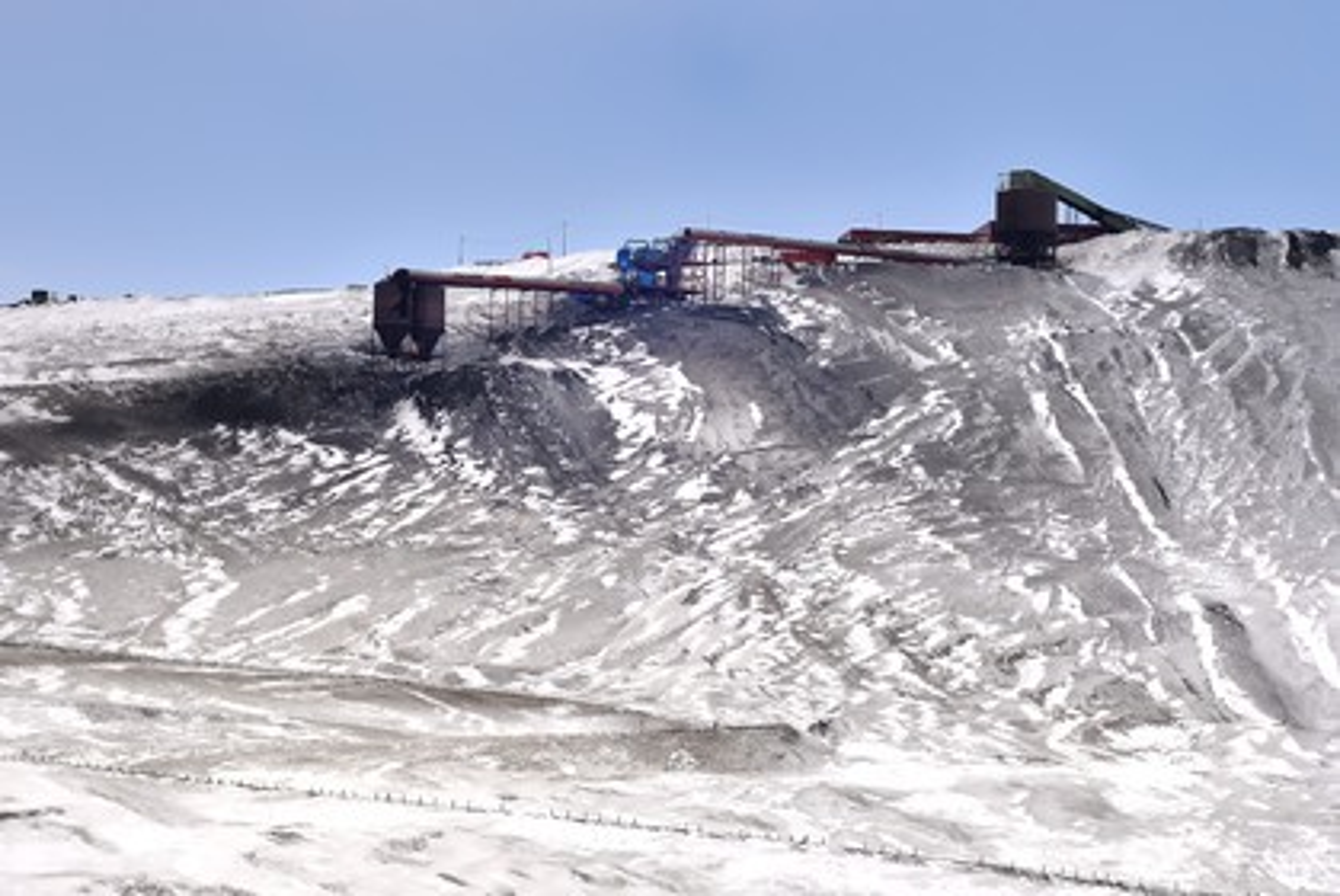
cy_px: 448
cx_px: 670
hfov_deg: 10.3
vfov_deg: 6.9
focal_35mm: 200
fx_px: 7449
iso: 400
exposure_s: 1/250
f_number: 7.1
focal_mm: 200
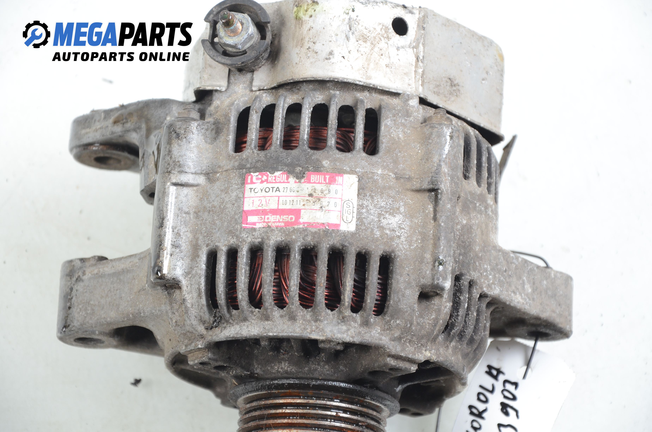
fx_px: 2847
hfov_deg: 13.1
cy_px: 216
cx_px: 326
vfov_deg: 8.7
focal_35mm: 158
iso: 500
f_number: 6.3
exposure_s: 1/160
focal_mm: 105
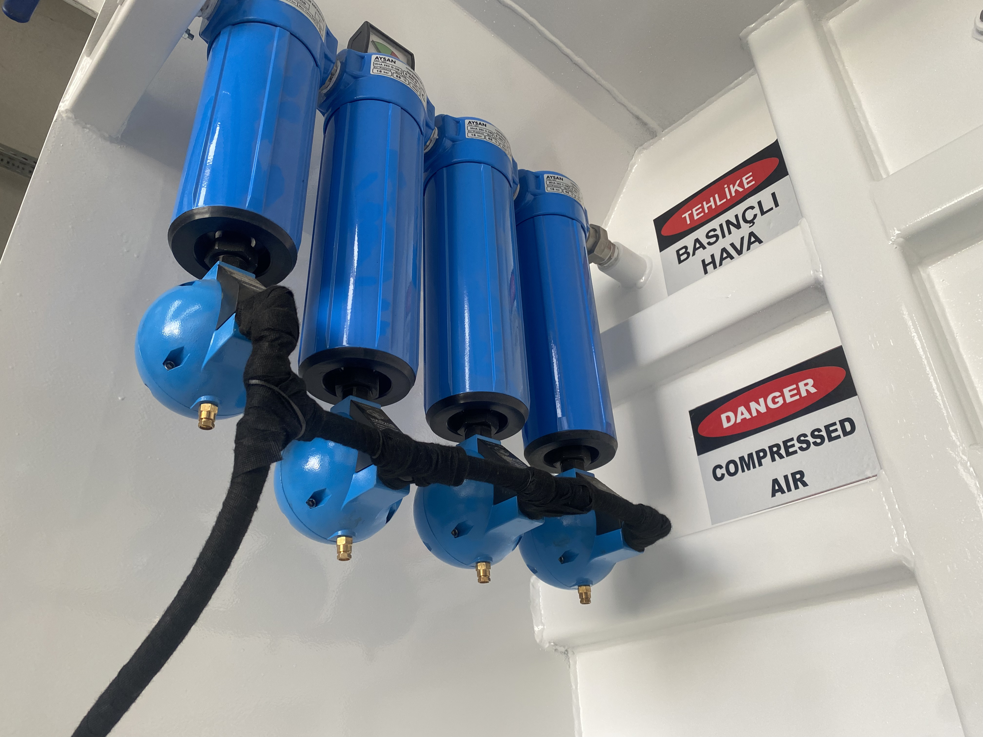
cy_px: 368
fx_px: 738
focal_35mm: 26
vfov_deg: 53.1
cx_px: 492
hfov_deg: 67.3
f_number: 1.8
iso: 80
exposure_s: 1/122
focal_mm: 4.25
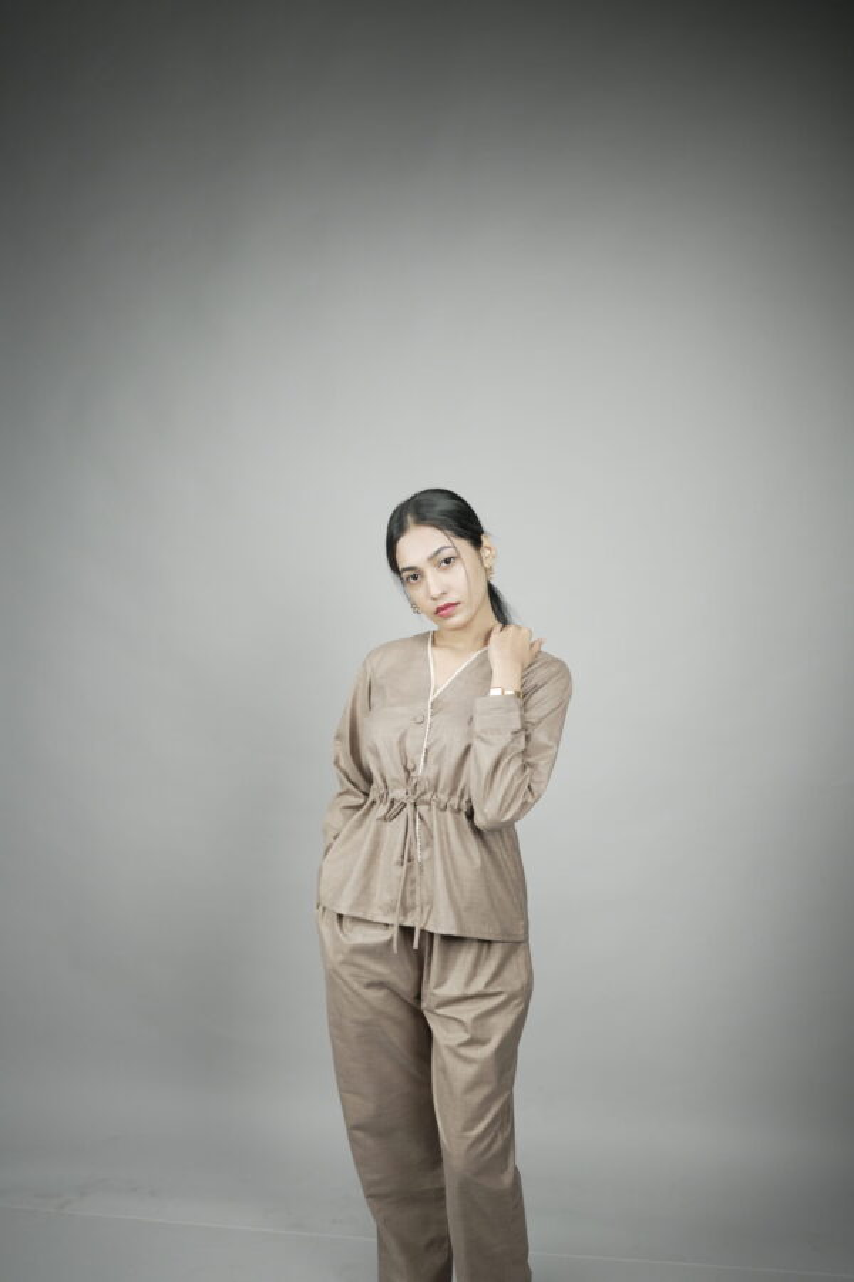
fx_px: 1245
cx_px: 427
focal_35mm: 35
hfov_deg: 37.9
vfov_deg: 54.4
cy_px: 641
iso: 640
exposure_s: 1/200
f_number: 2
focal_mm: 35
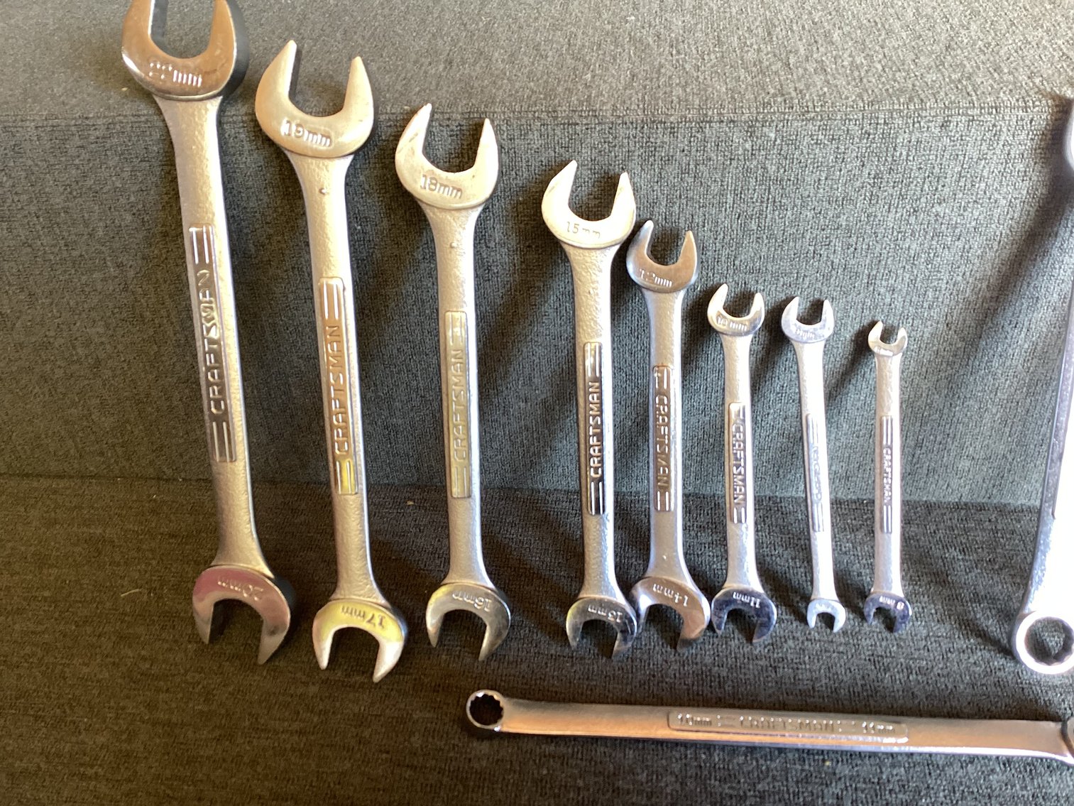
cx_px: 537
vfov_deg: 45.4
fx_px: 962
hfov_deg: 58.3
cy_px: 403
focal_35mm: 31
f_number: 2.4
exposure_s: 1/50
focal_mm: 3.3
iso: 160
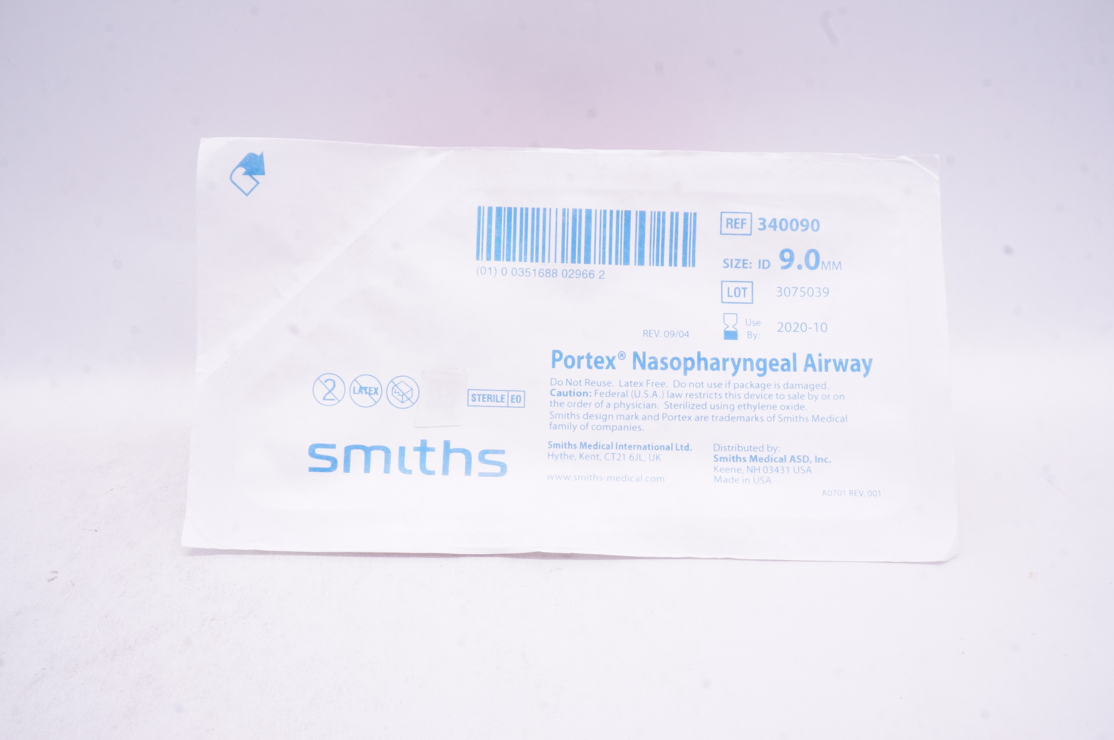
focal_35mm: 27
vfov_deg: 47.8
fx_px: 835
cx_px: 557
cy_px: 370
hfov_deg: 67.4
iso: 800
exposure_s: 1/15
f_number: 18
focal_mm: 18
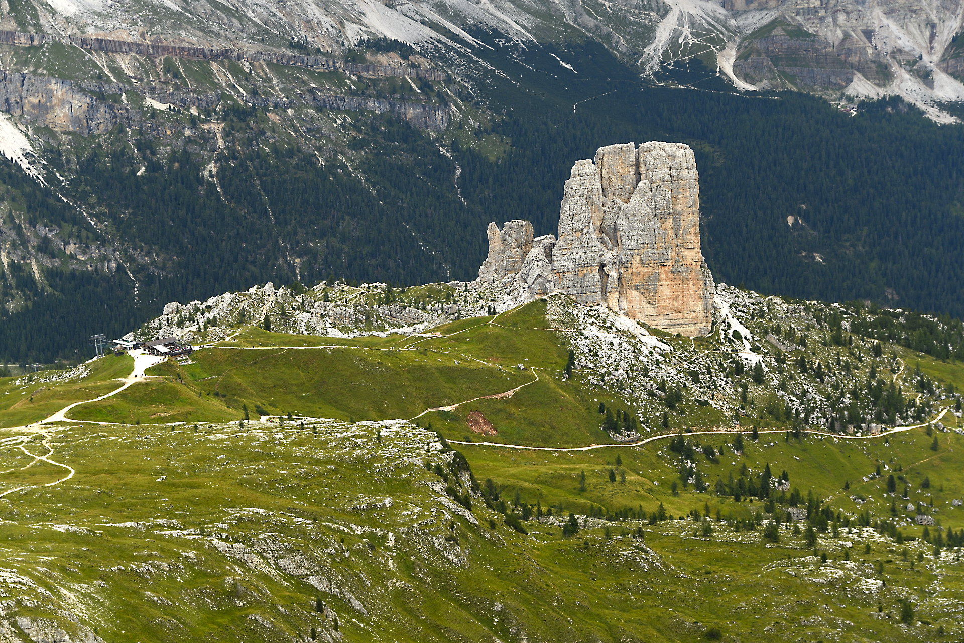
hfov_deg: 26.0
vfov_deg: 17.5
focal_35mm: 78
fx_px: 2089
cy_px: 322
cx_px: 482
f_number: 6.3
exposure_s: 1/800
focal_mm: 52
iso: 200
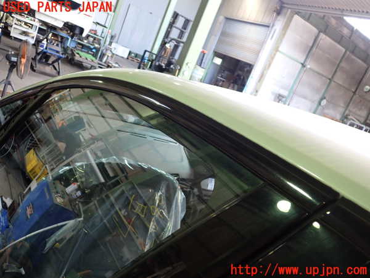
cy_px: 139
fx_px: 321
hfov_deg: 60.0
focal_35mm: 30
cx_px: 185
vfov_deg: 46.8
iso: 200
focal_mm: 5.4
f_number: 2.3
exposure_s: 1/50
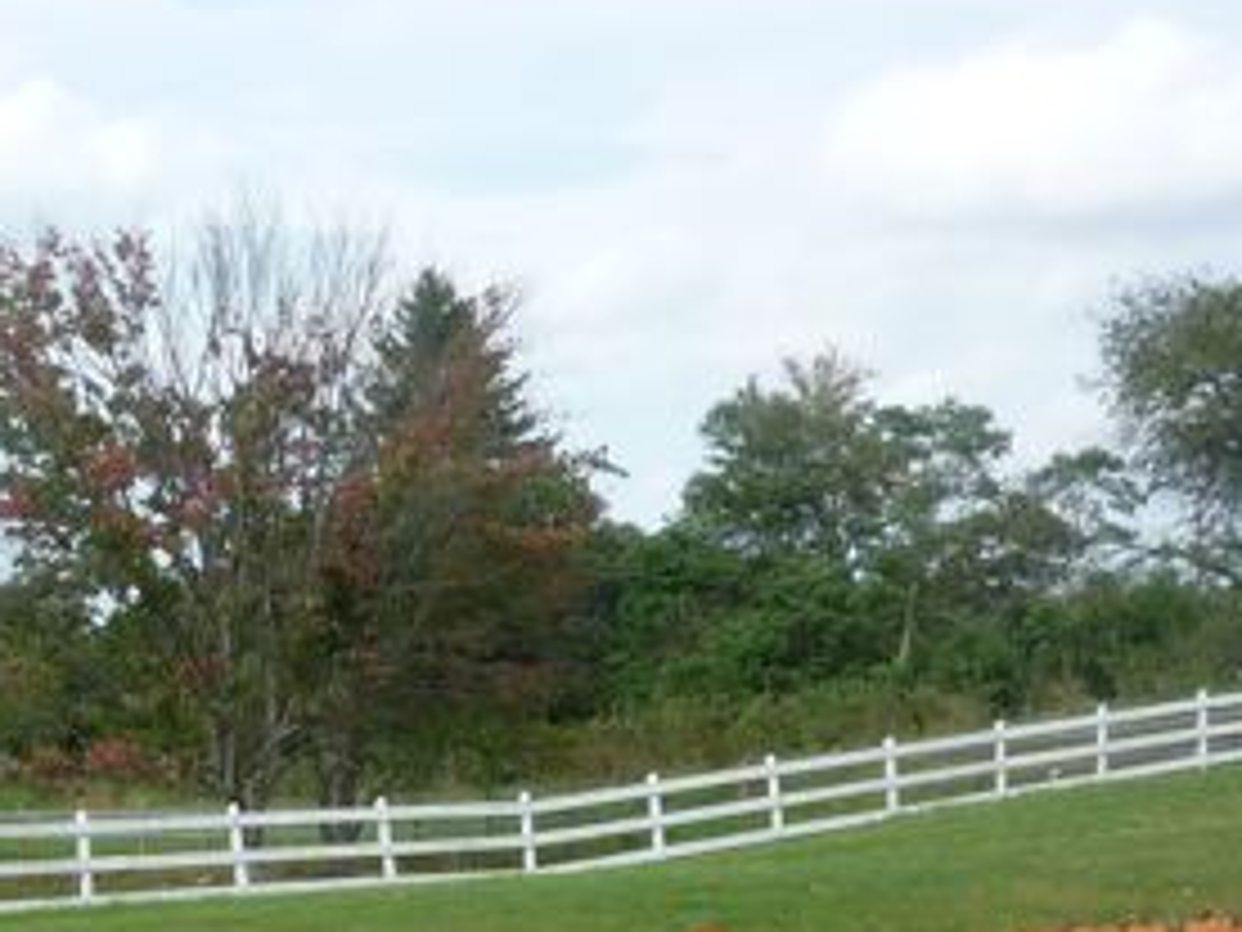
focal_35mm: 99
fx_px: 3552
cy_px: 1234
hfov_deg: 19.7
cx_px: 353
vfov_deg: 14.3
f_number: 4
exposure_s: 1/400
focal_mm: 5.2
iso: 100
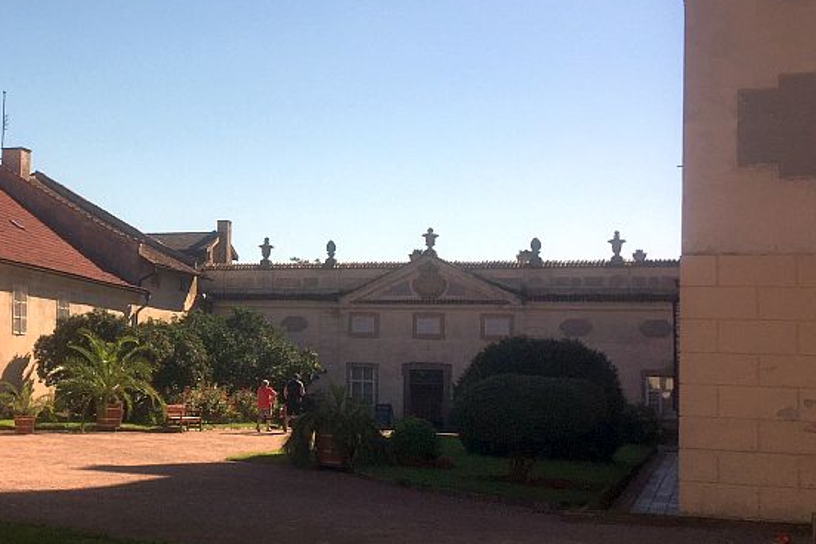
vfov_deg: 24.2
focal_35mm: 56
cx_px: 61
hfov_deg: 33.5
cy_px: 291
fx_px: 1269
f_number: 2.2
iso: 32
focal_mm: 4.15
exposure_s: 1/2198
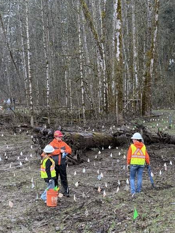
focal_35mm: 84
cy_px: 167
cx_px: 125
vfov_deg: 23.1
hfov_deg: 17.5
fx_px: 566
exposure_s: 1/681
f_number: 1.78
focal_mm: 6.76
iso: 100
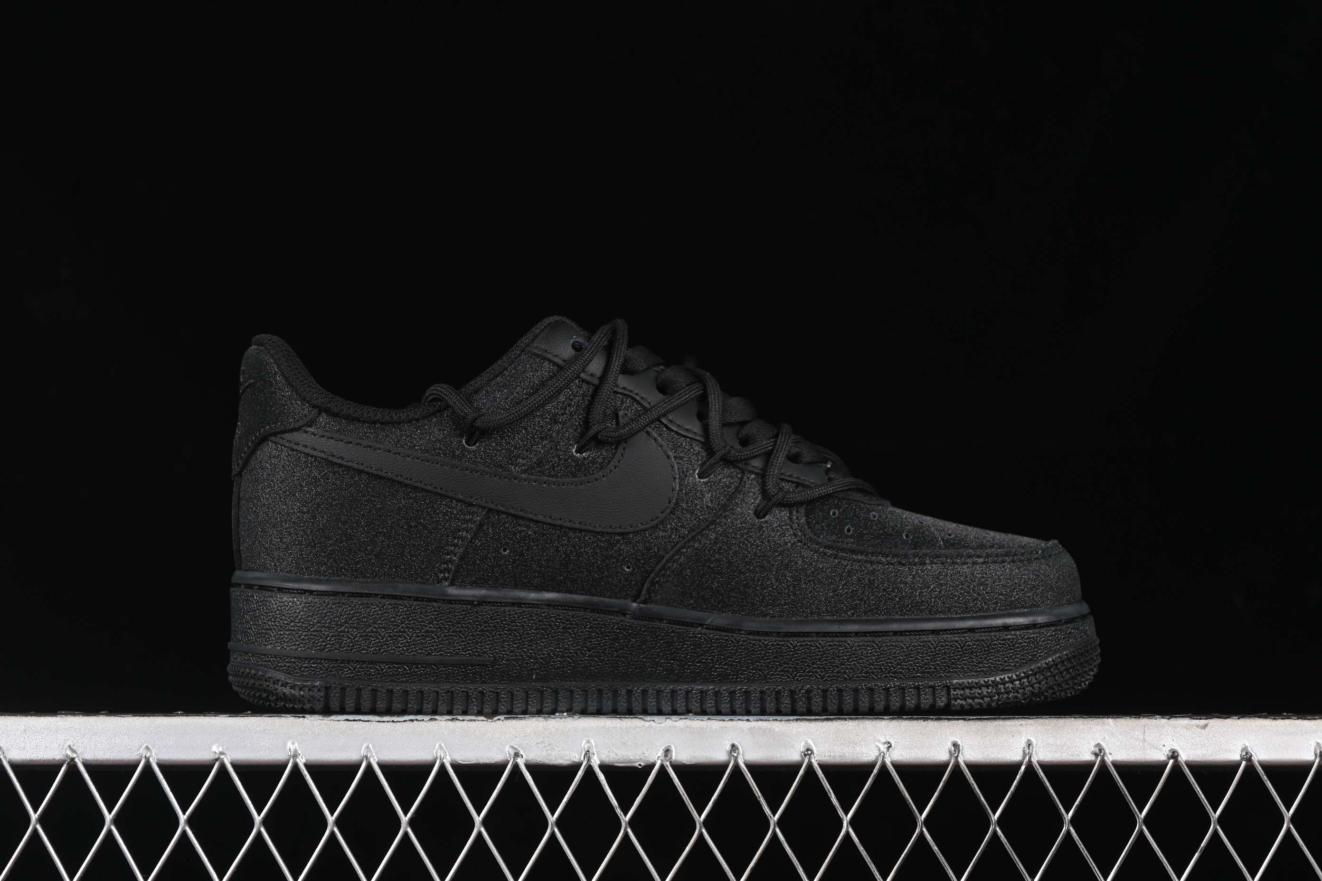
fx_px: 2754
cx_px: 661
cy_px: 440
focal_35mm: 75
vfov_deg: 18.2
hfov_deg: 27.0
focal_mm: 50
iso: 160
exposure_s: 1/50
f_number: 6.3
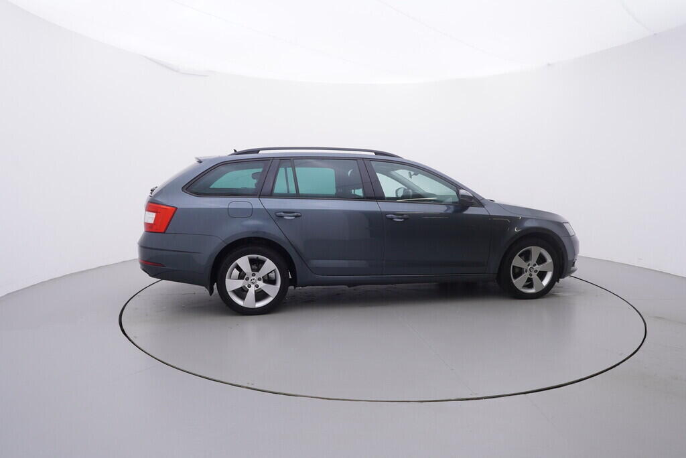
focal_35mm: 22
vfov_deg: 56.2
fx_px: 429
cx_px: 343
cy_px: 229
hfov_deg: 77.3
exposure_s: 1/80
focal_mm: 15
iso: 200
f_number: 5
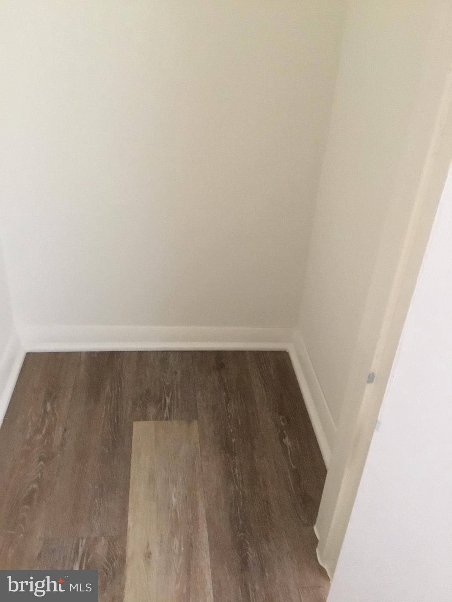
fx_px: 540
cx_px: 226
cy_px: 301
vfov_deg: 58.4
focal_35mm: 31
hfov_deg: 45.4
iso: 320
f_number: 2.4
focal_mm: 3.3
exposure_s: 1/15
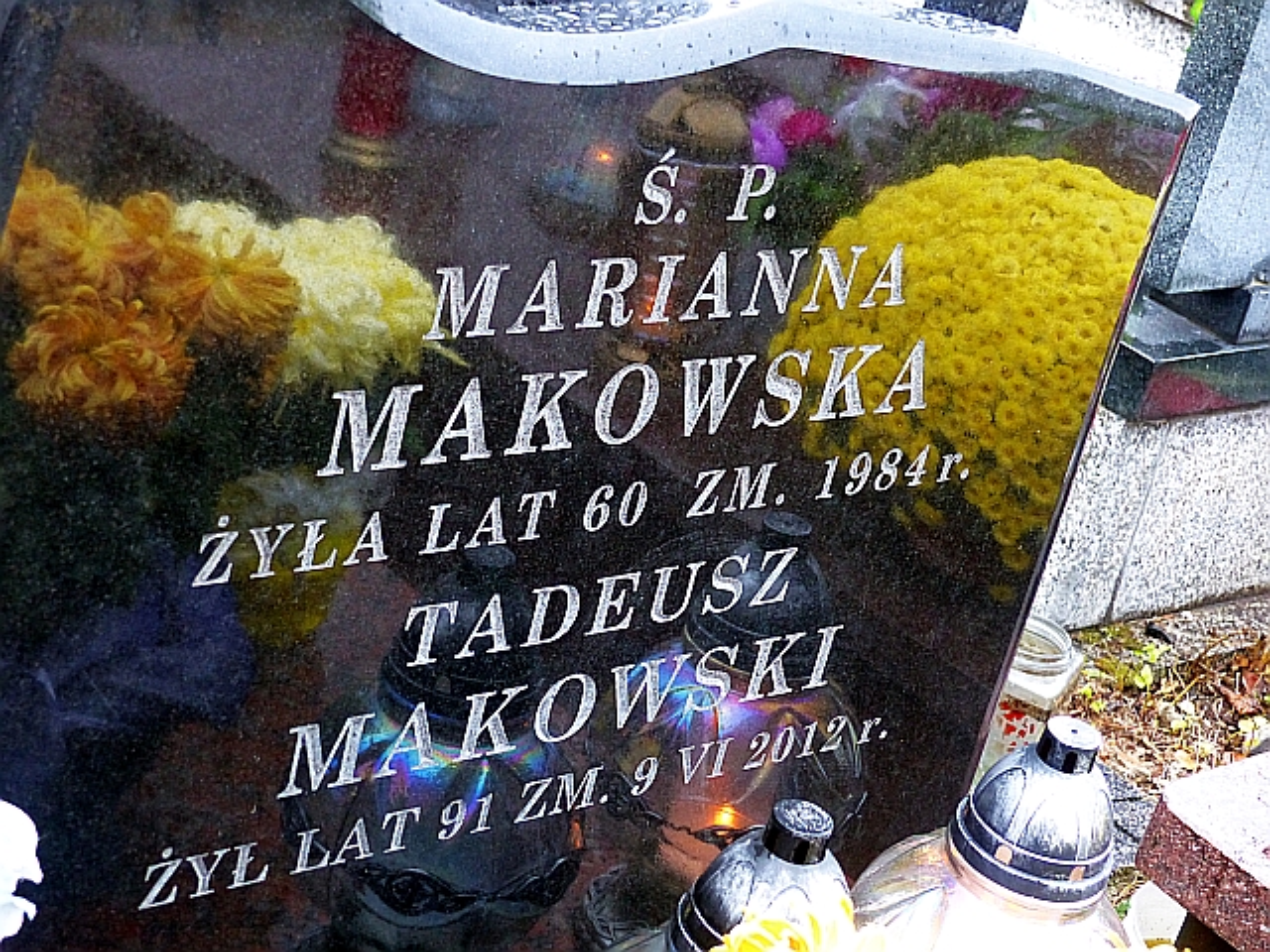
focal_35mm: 66
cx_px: 635
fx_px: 2421
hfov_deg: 29.4
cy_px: 476
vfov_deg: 22.3
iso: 400
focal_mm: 11.9
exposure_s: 1/25
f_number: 2.8
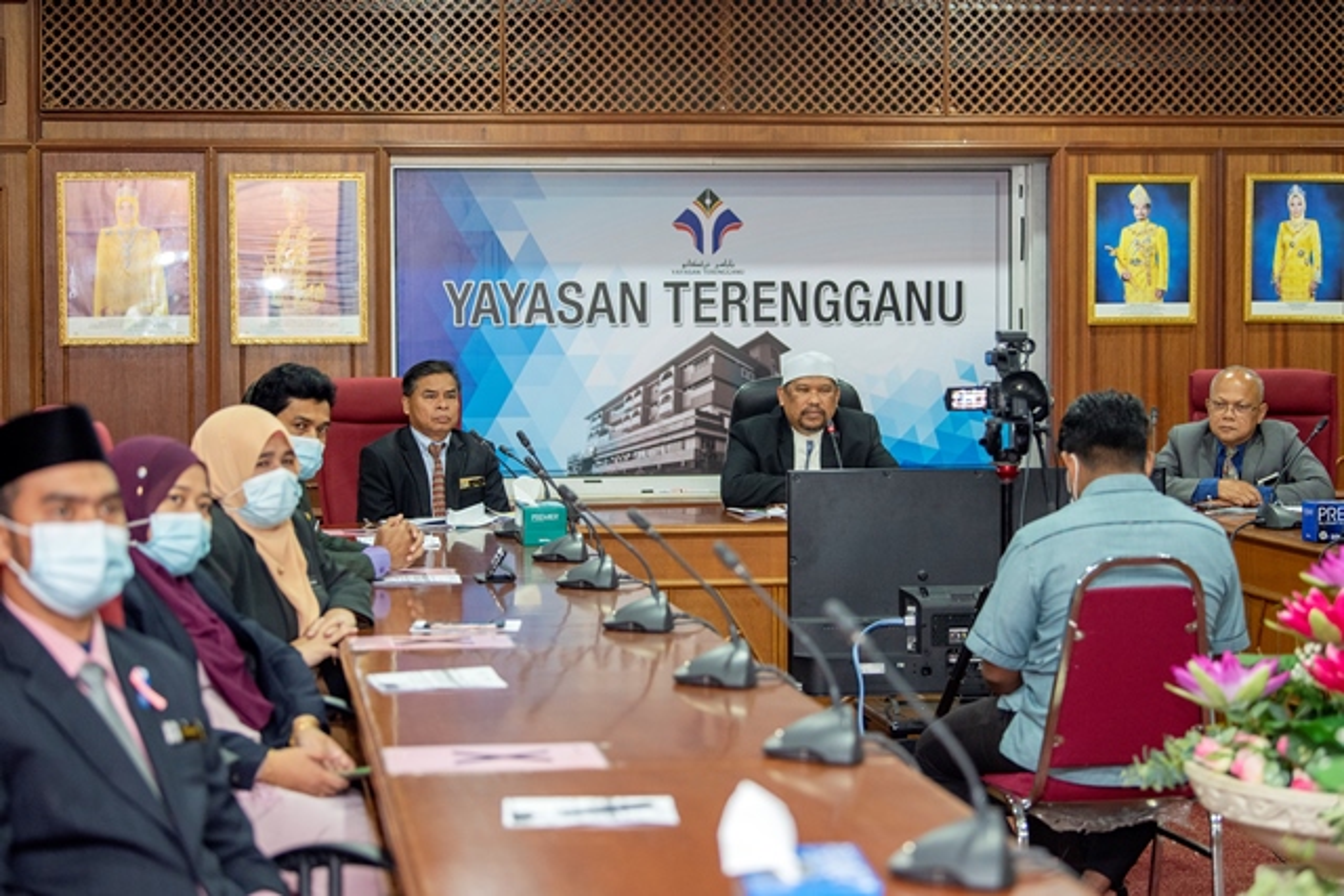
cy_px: 448
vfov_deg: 19.5
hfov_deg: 28.8
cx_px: 672
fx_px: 2614
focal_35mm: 70
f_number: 2.8
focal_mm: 70
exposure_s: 1/100
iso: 800
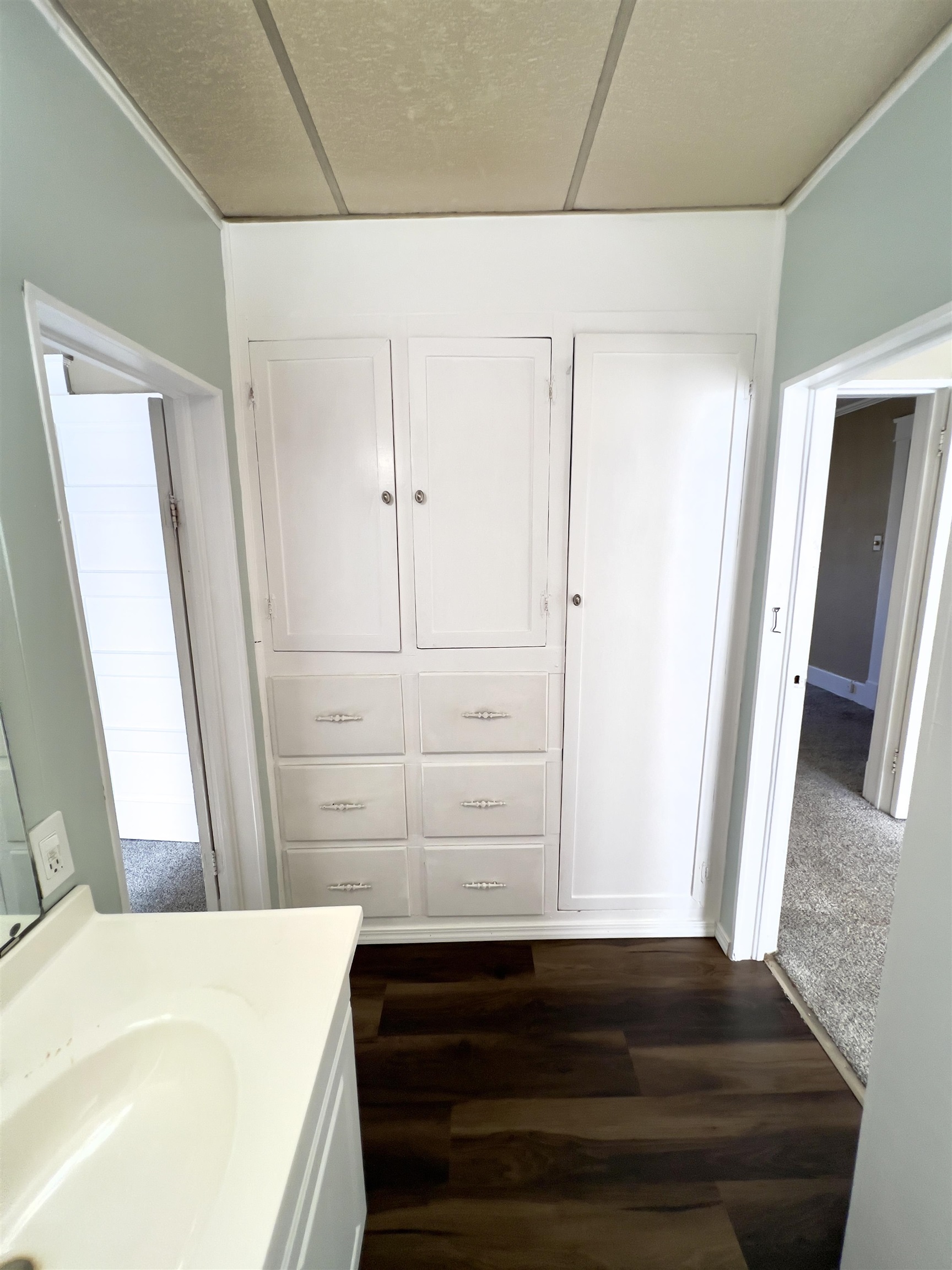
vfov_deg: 106.2
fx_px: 477
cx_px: 476
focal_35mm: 13
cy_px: 635
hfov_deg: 89.9
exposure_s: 1/120
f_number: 1.8
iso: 64
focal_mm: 1.57
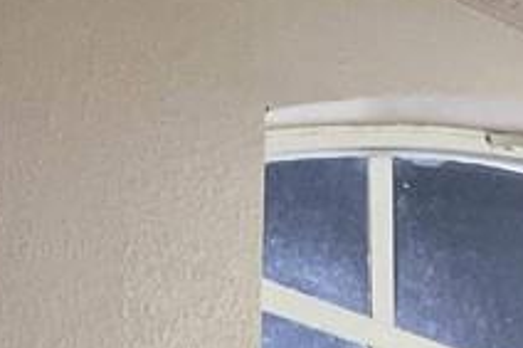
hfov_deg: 9.6
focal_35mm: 204
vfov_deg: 5.8
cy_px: 1345
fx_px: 2961
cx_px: 910
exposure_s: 1/120
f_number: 1.8
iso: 125
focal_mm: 4.2
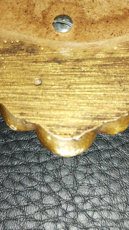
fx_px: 310
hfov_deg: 23.5
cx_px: 60
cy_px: 92
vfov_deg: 40.4
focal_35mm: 51
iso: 64
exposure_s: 1/100
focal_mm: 4.75
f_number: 1.8
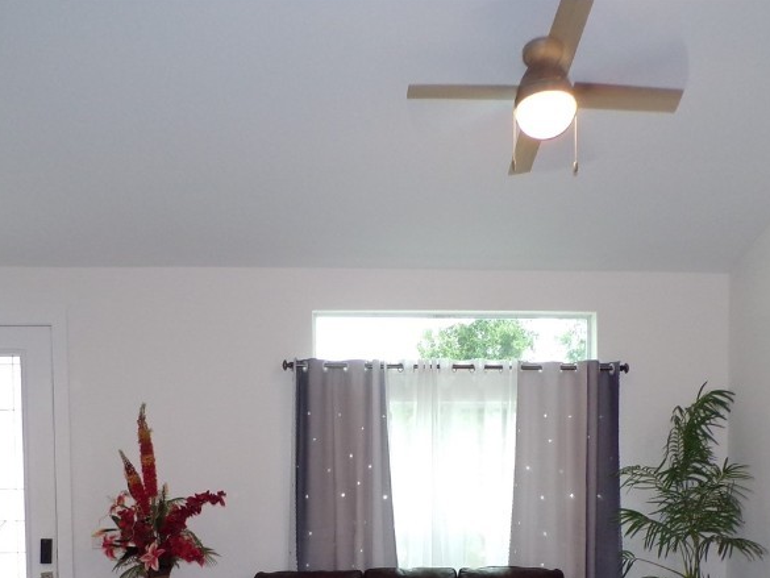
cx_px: 407
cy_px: 499
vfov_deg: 32.9
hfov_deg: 44.8
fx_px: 934
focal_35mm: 42
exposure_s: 1/34
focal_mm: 4.3
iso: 200
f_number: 3
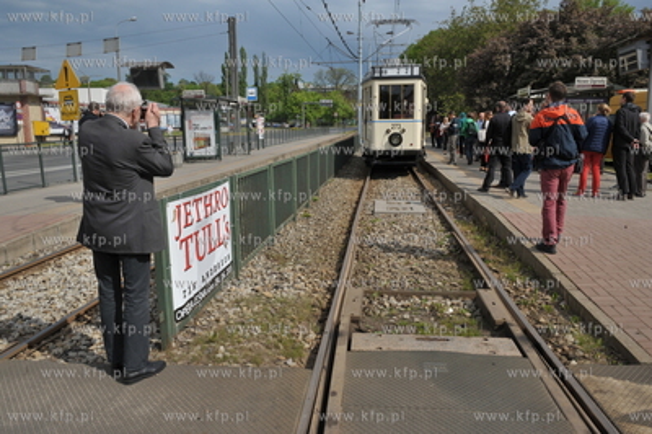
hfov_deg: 67.4
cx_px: 326
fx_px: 489
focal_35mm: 27
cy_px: 217
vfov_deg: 47.9
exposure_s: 1/500
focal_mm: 27
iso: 400
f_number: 14
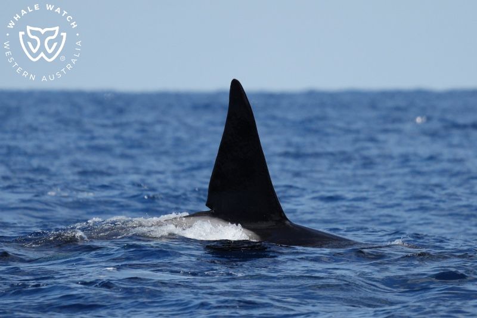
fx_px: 7948
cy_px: 159
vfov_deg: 2.3
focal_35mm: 600
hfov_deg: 3.4
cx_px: 238
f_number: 6.3
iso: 1000
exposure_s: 1/8000
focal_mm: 600
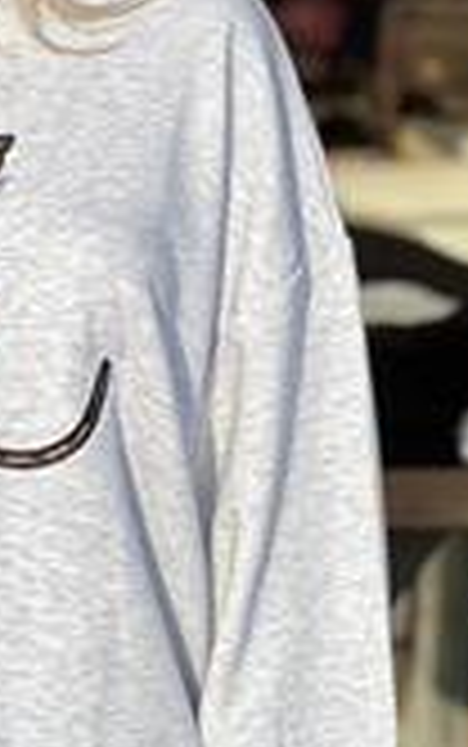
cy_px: 243
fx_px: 4665
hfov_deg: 5.7
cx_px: -40
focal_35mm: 229
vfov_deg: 9.1
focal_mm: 9
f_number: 2.8
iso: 20
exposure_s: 1/108
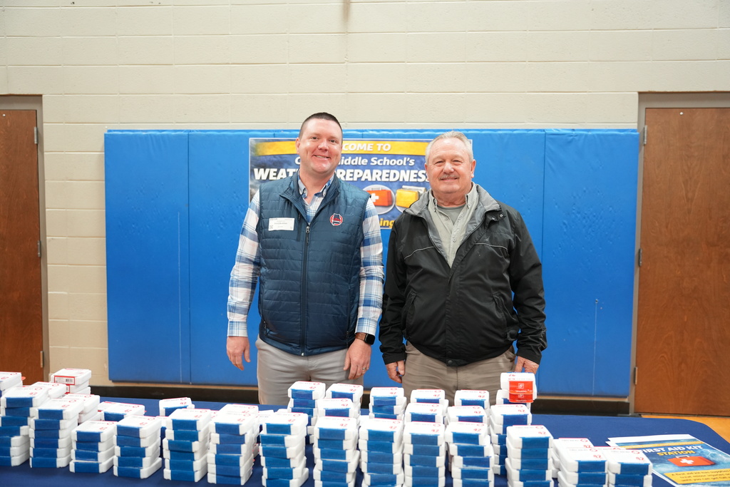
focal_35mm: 32
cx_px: 365
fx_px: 649
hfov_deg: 58.7
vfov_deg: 41.1
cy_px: 244
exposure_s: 1/125
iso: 2500
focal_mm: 32
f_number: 2.8
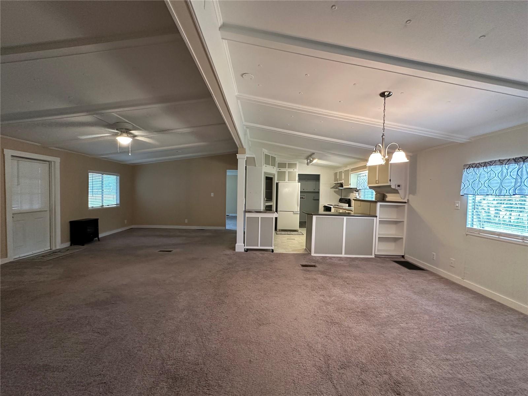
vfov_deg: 85.7
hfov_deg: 102.1
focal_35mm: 14
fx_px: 214
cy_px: 198
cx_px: 264
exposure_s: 1/60
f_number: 2.2
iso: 400
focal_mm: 2.22
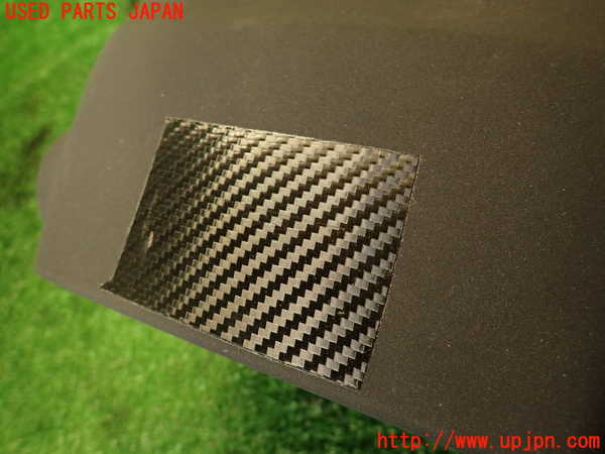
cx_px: 302
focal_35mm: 25
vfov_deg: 54.9
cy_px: 227
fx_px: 437
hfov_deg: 69.4
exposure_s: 1/30
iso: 320
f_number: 2
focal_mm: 4.5
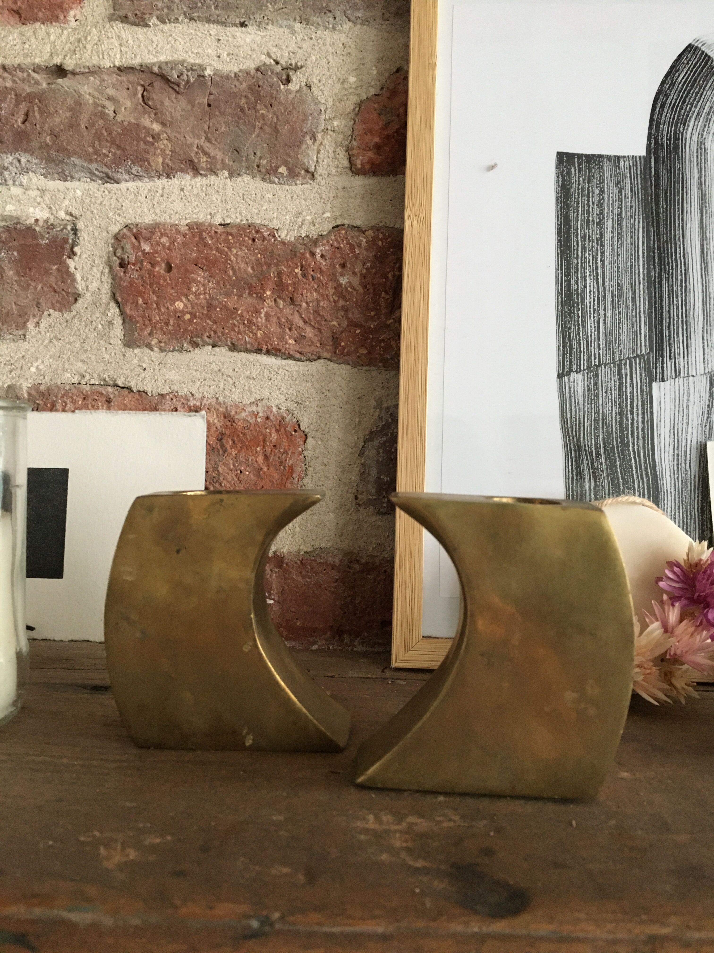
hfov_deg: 48.2
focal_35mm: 29
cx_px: 357
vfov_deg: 61.7
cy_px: 476
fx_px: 798
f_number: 2.2
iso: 200
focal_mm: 4.15
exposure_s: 1/25
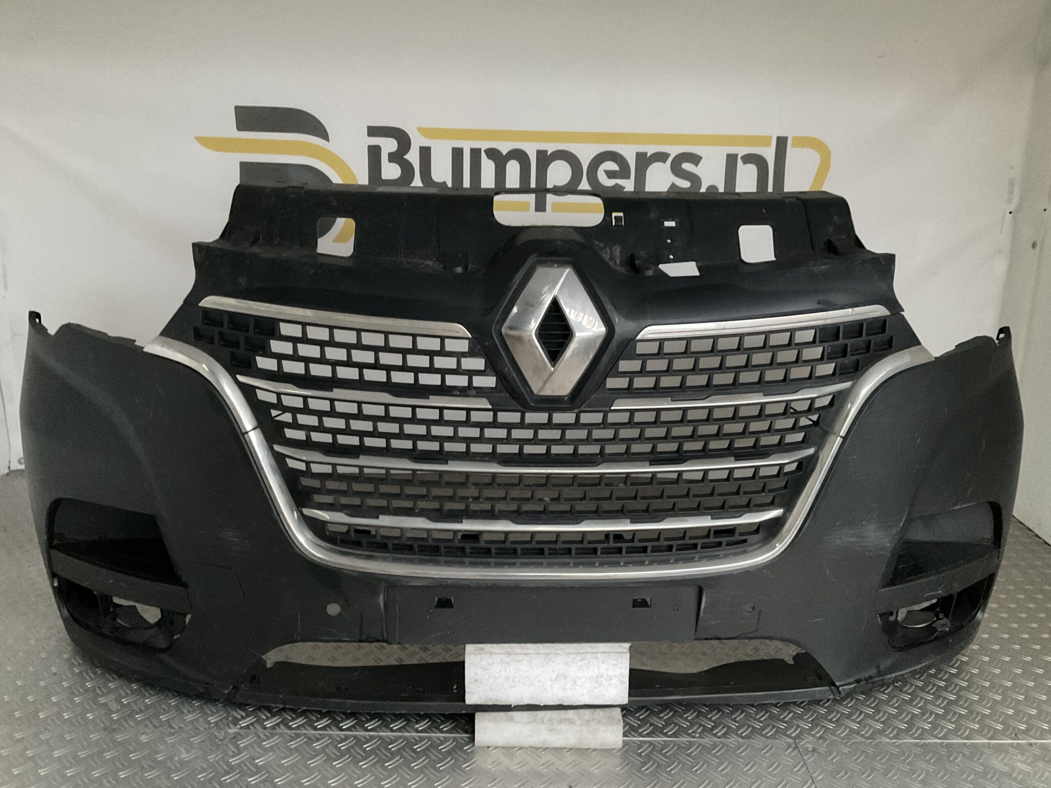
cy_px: 394
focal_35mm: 29
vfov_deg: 48.2
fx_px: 880
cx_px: 526
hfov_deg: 61.7
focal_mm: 3
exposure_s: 1/25
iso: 500
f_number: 1.8
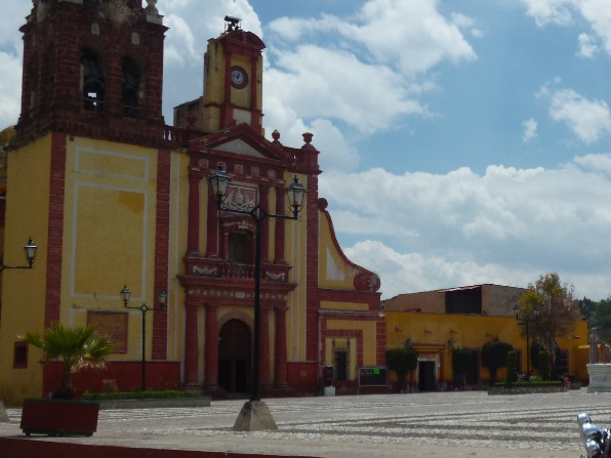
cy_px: 251
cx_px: 497
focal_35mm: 55
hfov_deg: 33.8
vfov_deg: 26.5
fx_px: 971
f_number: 10
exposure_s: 1/250
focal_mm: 5.7
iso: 100
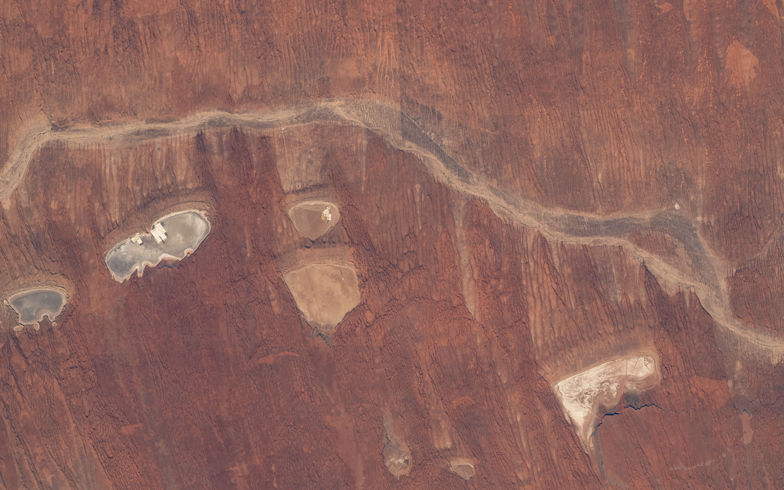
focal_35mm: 443
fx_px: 9465
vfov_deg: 3.0
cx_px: 382
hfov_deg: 4.7
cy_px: 276
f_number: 9
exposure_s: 1/2000
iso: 640
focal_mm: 400
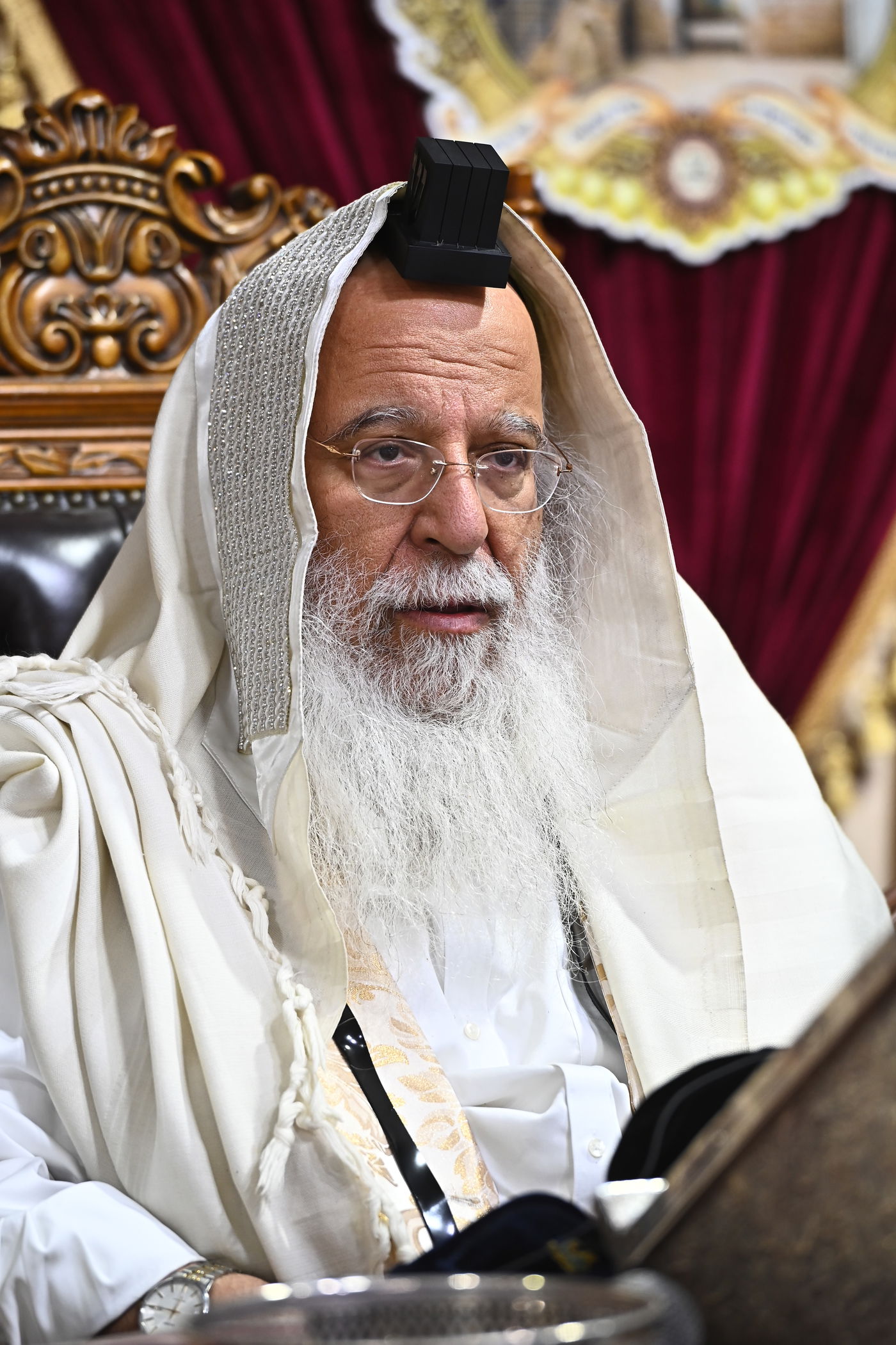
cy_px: 672
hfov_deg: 6.9
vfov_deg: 10.3
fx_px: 7469
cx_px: 448
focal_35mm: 200
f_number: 5
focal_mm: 200
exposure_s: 1/160
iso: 1000
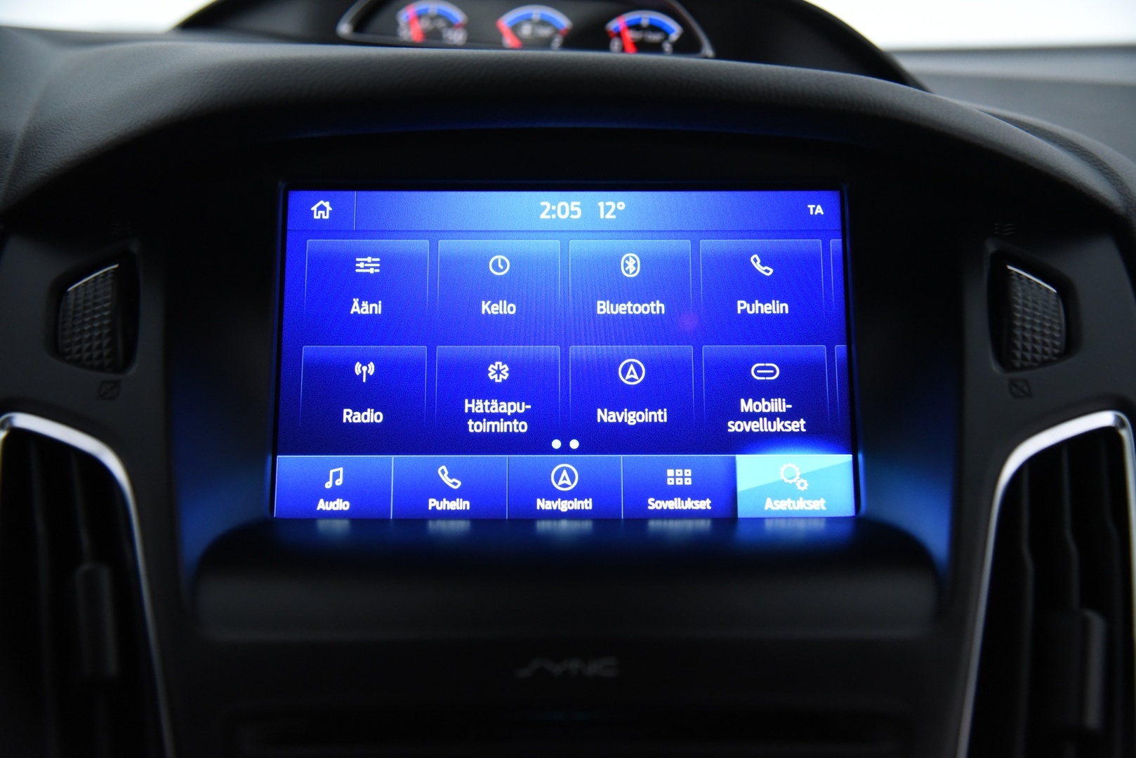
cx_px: 568
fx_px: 1515
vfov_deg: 28.1
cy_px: 379
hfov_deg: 41.1
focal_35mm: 48
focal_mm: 48
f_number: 4
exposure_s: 1/80
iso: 4000
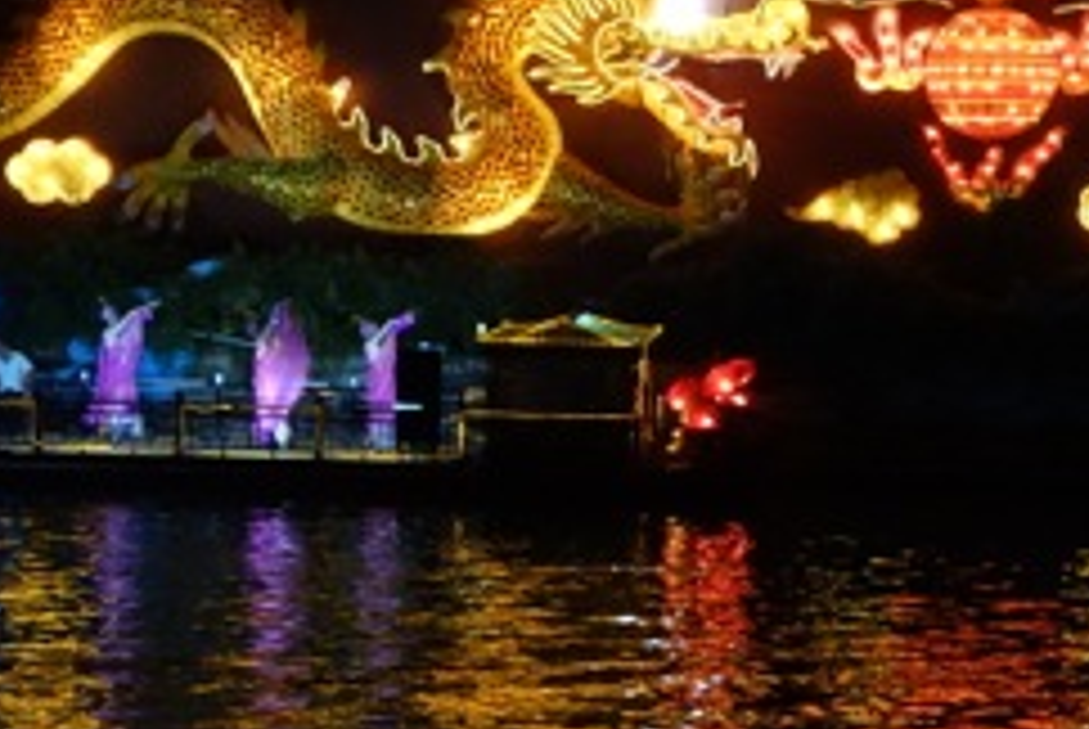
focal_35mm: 165
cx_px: 702
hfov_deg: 12.4
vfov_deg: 8.3
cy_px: 106
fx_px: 4997
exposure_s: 1/50
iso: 640
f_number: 2.8
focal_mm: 14.93
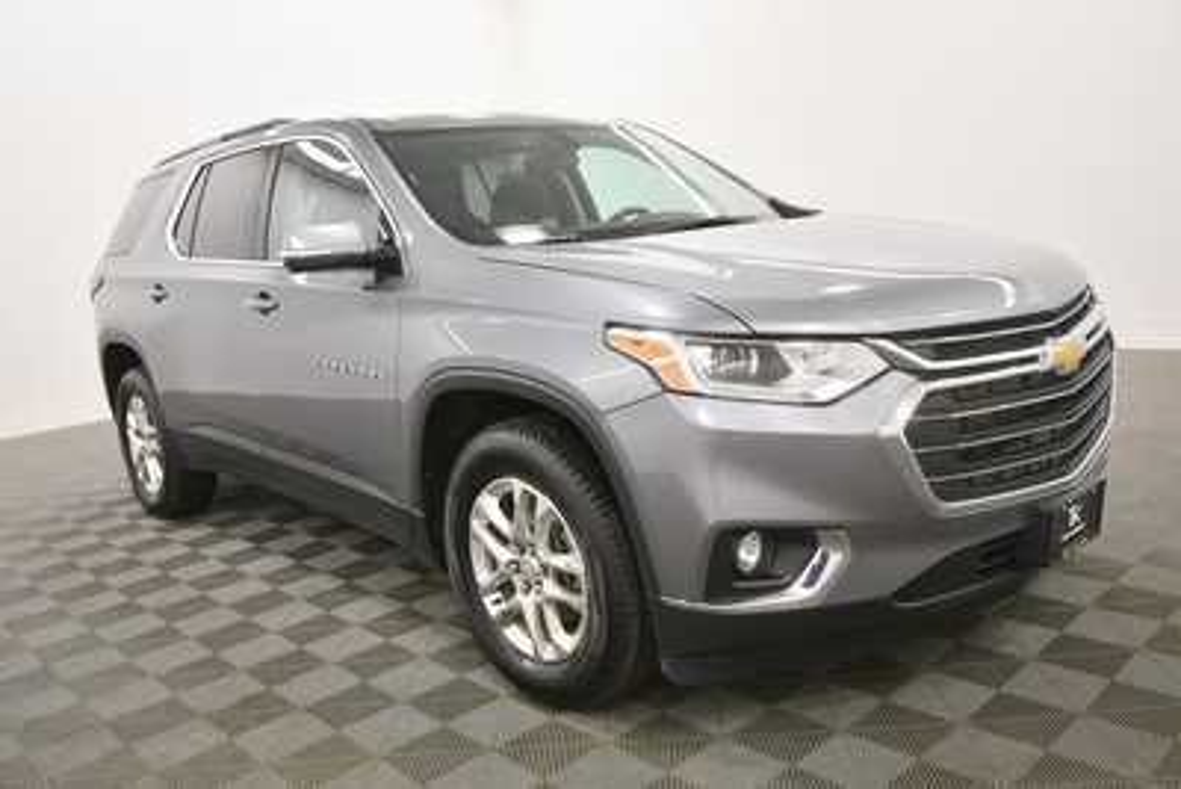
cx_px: 590
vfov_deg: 43.6
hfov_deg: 61.9
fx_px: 984
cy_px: 394
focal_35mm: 30
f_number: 5.6
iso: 1100
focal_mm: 20
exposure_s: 1/125
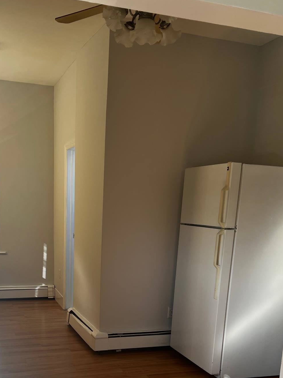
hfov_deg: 35.7
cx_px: 100
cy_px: 288
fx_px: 436
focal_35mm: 40
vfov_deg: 45.0
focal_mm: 5.7
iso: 64
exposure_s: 1/171
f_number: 1.5
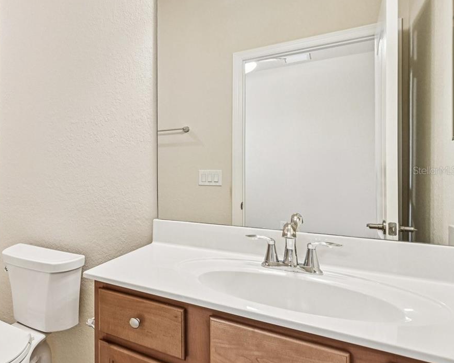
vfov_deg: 58.7
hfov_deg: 59.6
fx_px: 322
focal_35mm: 24
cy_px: 170
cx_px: 44
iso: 400
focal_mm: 14
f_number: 8
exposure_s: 1/25
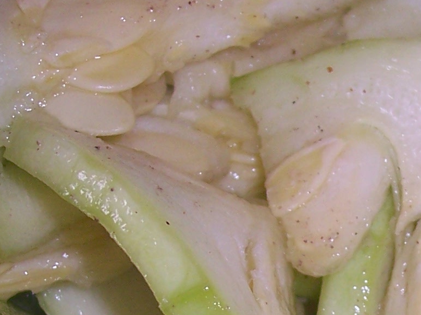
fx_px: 1751
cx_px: 455
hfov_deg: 13.5
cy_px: 366
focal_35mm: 144
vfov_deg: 10.2
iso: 100
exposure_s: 1/60
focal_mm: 8
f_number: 2.8
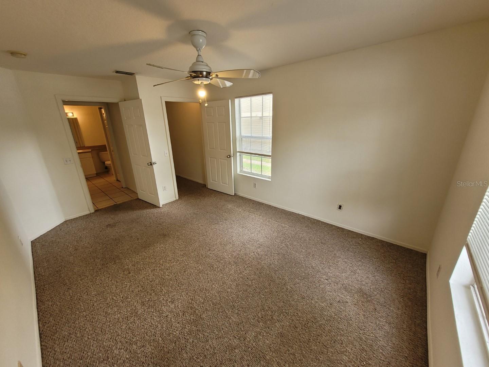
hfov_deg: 106.2
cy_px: 184
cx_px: 244
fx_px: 184
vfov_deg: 89.9
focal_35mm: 13
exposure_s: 1/60
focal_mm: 1.74
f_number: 2.2
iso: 80
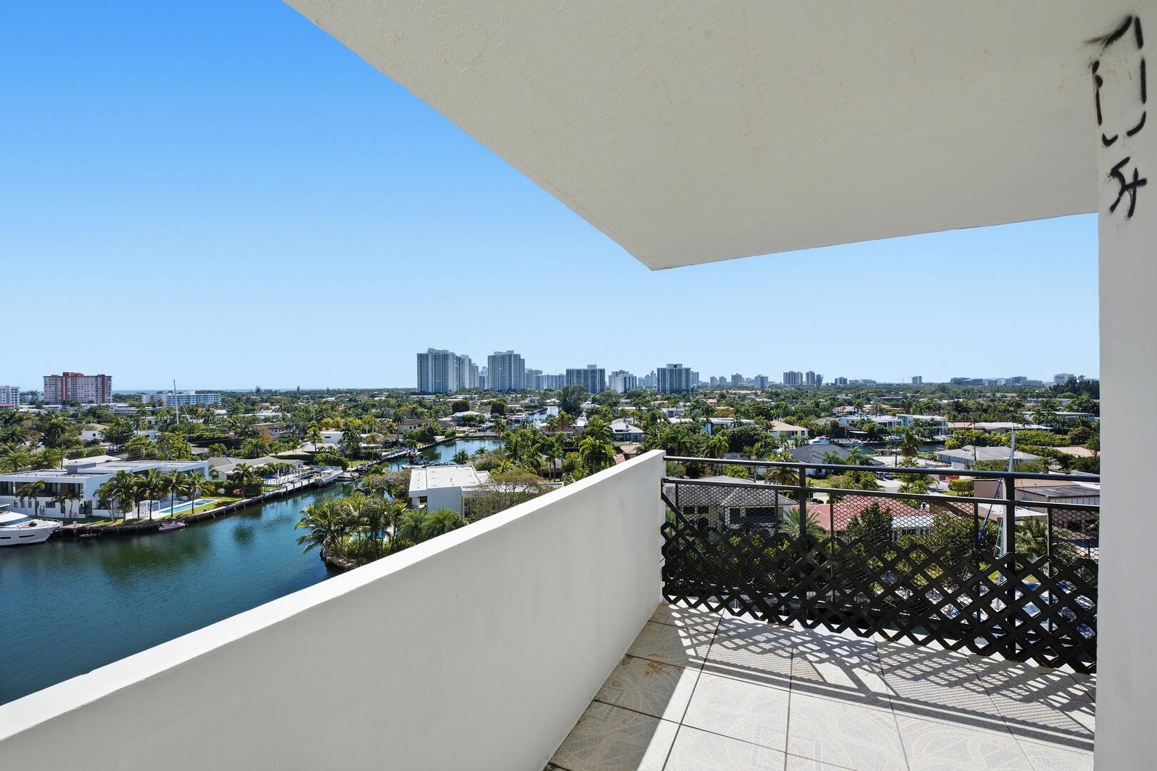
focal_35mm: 14
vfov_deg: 81.2
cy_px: 386
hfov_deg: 104.3
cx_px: 578
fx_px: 450
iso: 200
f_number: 11
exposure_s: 1/2000
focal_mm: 14
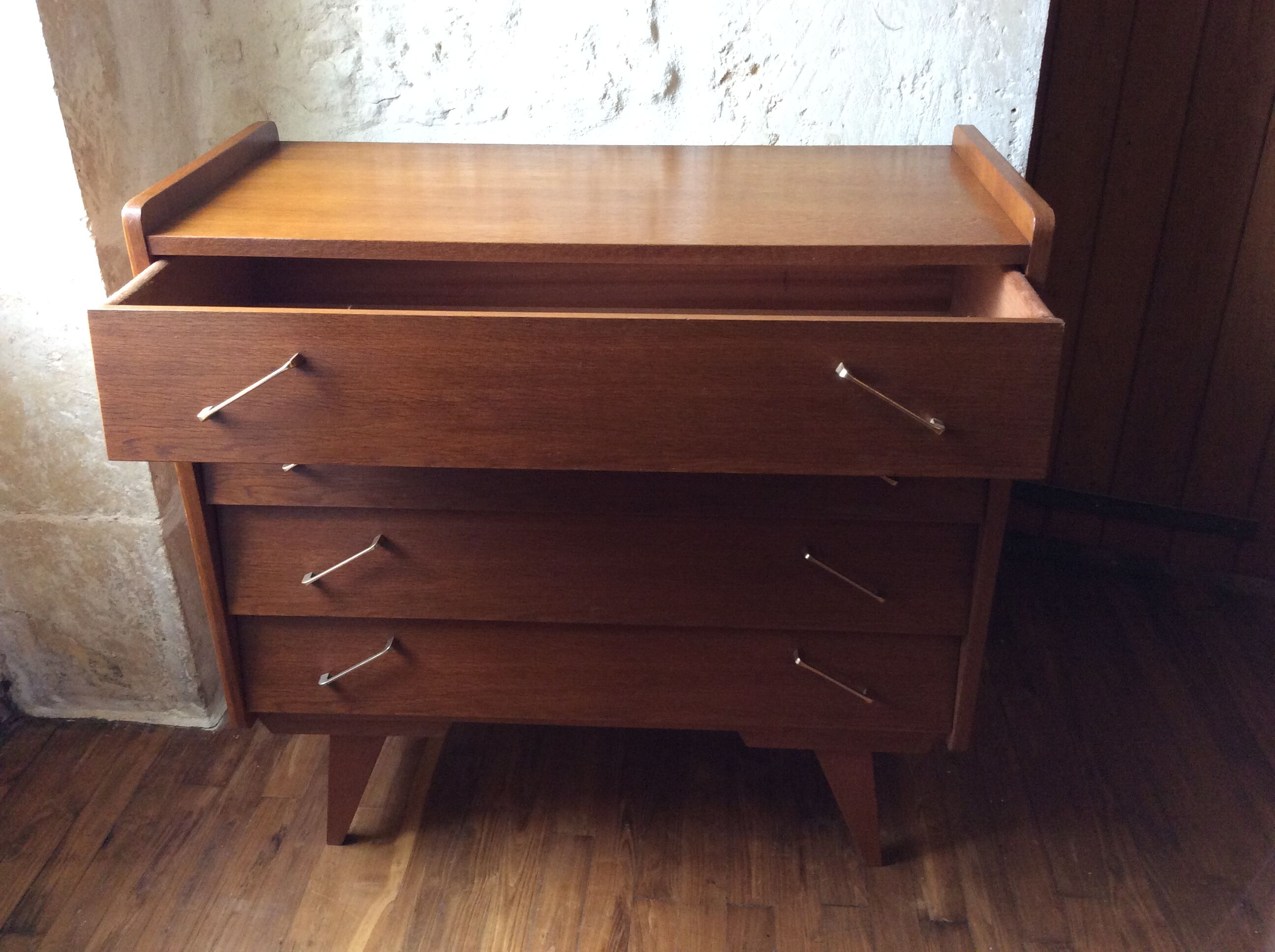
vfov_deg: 44.1
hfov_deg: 56.9
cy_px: 476
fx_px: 1177
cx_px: 638
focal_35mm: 32
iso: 125
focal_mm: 3.3
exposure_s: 1/25
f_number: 2.4
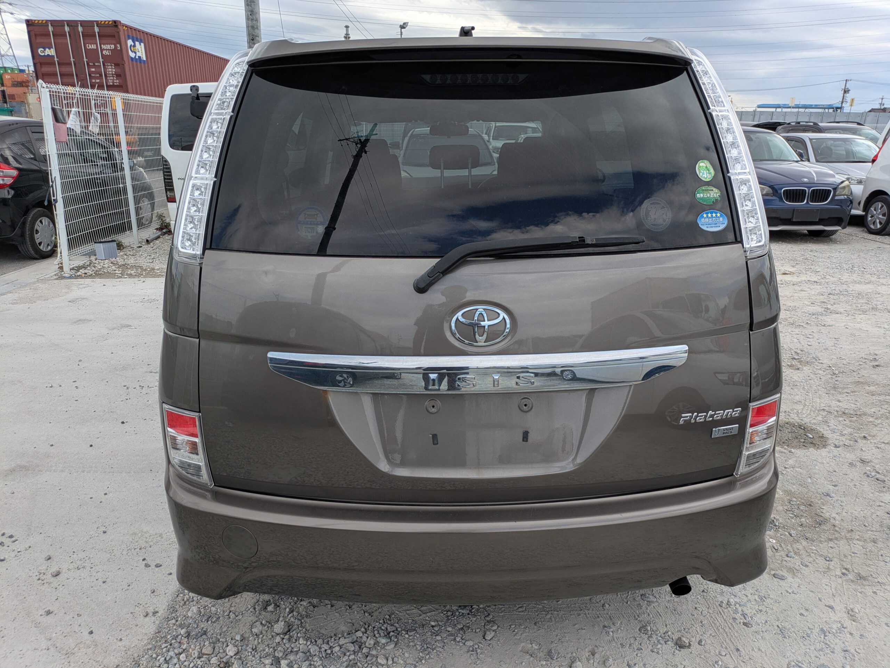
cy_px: 334
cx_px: 445
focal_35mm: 25
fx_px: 643
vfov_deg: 54.9
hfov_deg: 69.4
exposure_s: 1/1481
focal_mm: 5.43
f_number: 1.89
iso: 47
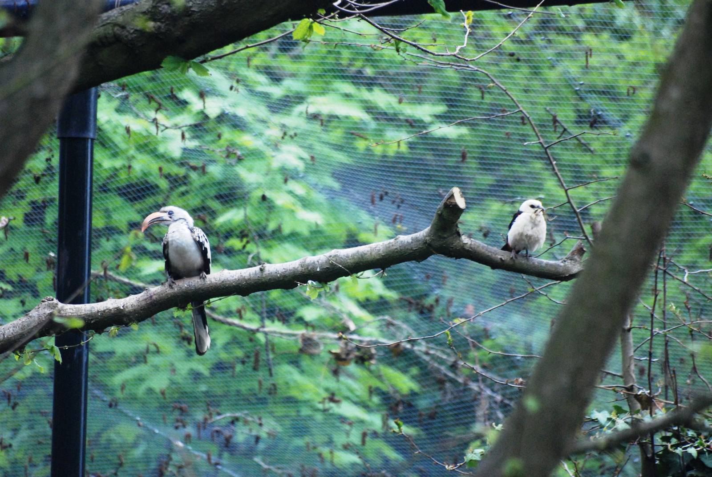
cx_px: 356
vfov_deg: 3.1
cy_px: 238
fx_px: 8910
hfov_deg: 4.6
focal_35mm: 450
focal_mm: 300
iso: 1600
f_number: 5.6
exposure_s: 1/250
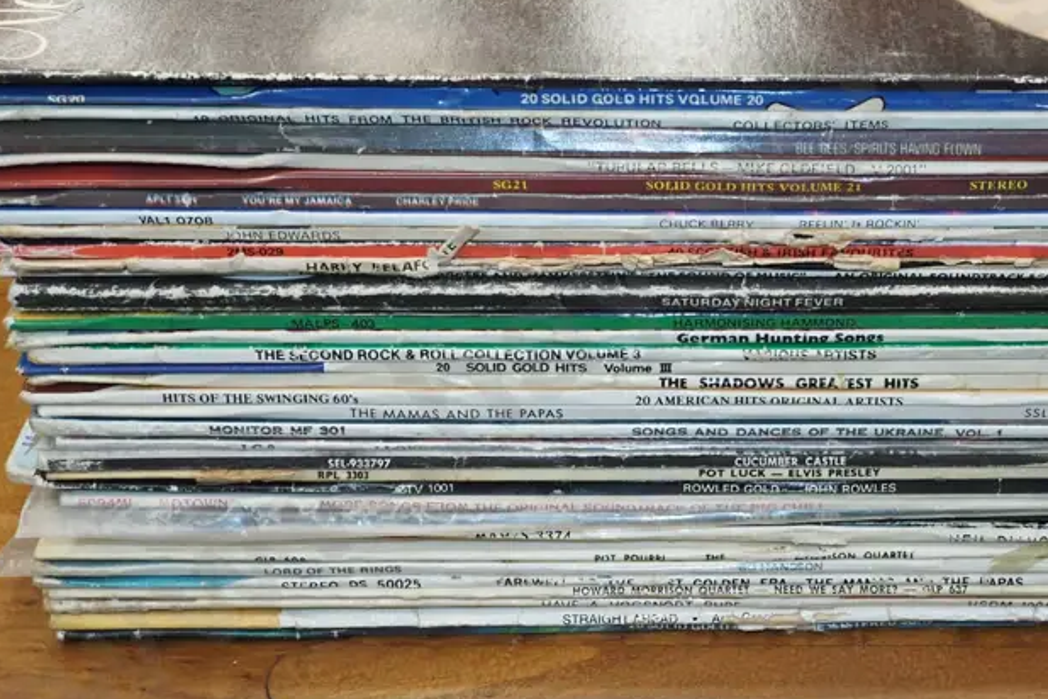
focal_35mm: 62
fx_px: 1805
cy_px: 193
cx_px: 750
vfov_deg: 21.8
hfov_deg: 31.9
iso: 3200
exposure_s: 1/160
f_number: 5.6
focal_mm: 18
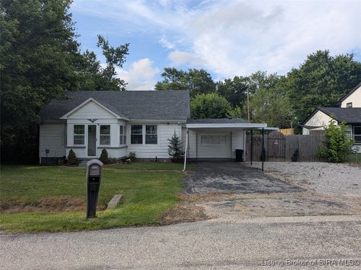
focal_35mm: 25
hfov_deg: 69.4
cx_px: 180
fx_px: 261
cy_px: 135
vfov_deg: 54.9
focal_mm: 5.43
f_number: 1.89
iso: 51
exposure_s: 1/987
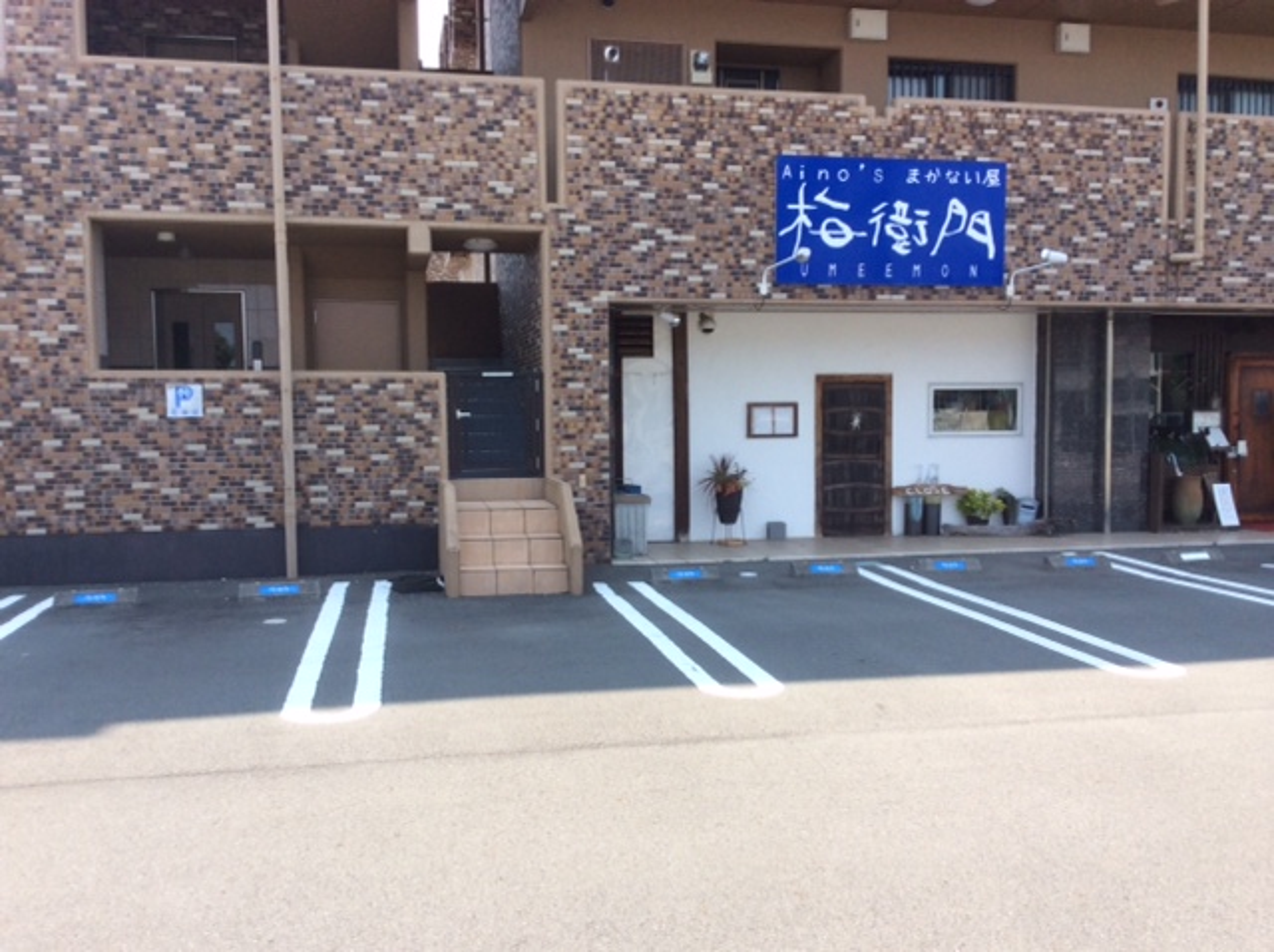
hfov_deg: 55.4
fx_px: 1213
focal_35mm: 33
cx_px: 637
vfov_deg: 42.8
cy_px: 476
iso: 32
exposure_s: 1/650
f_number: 2.4
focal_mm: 3.3
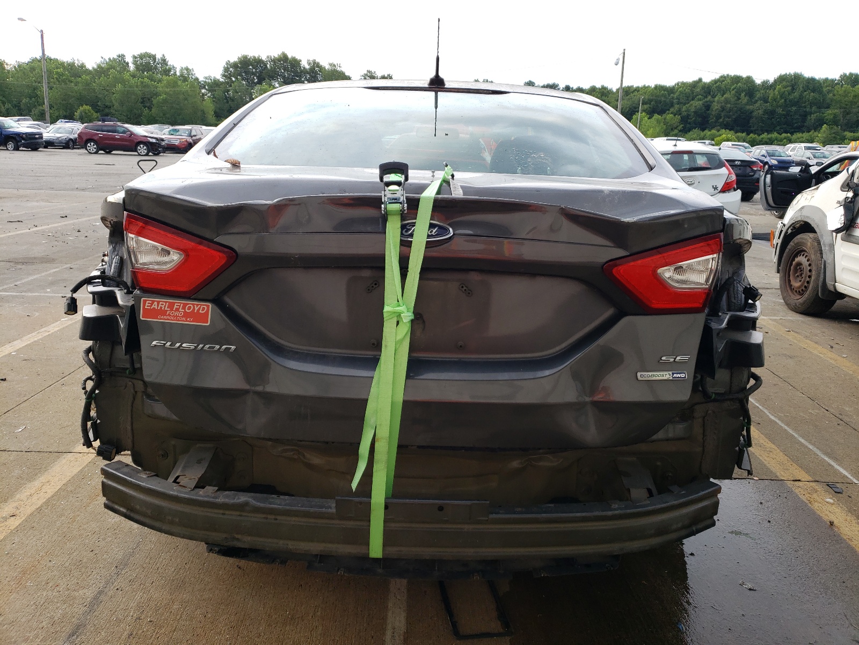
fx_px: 645
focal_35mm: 26
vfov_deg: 53.1
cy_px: 322
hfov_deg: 67.3
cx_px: 430
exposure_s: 1/476
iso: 50
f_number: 1.5
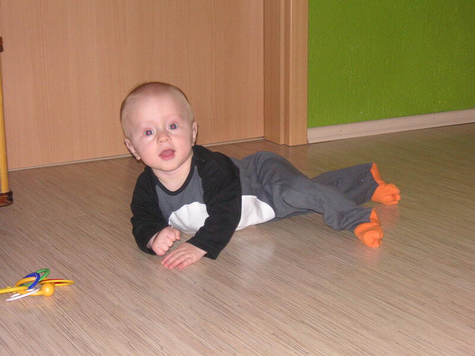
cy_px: 178
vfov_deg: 21.0
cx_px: 238
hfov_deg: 27.8
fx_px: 961
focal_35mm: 70
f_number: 4.2
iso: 160
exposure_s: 1/90
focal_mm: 11.7
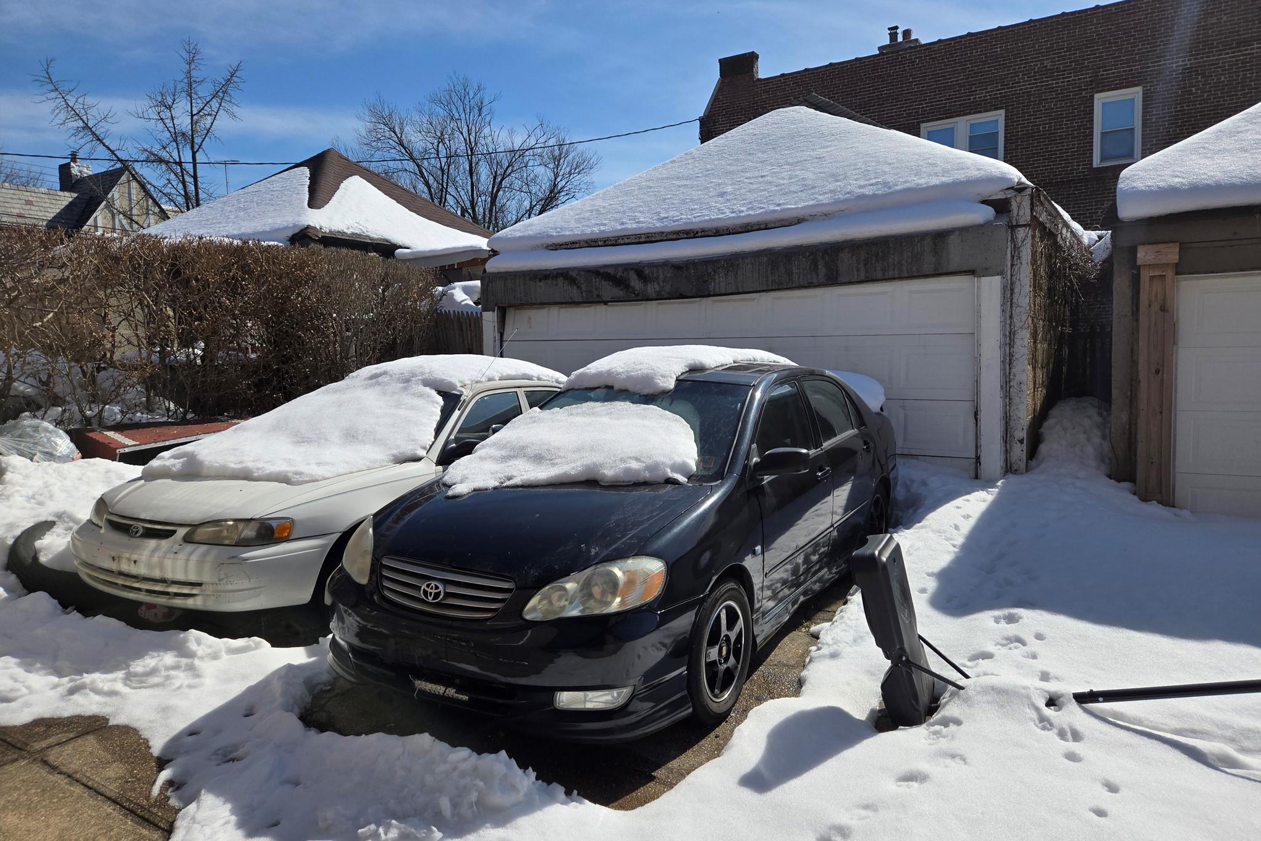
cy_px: 436
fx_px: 841
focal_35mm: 24
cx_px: 631
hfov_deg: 73.7
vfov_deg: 53.1
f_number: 1.8
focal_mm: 5.4
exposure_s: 1/3327
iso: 25
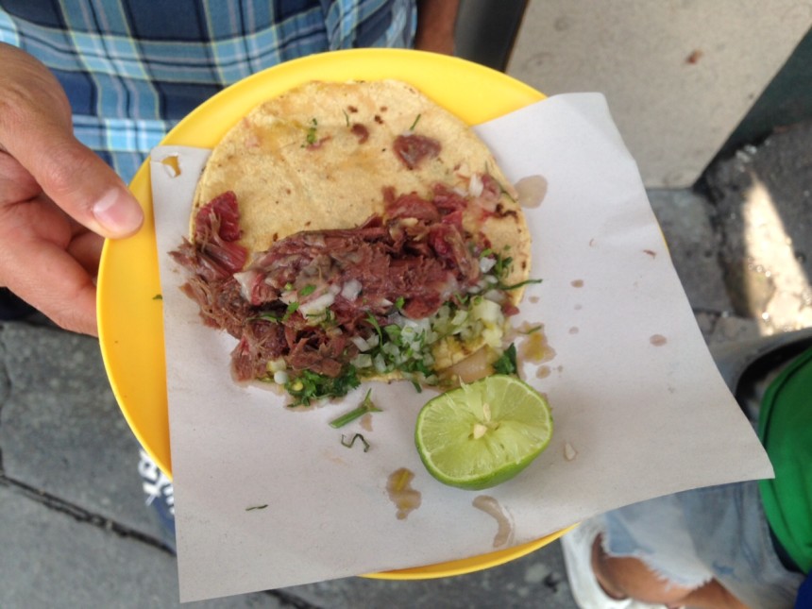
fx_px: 774
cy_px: 304
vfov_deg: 42.9
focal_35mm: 33
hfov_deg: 55.4
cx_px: 406
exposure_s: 1/288
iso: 50
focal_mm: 4.12
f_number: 2.4
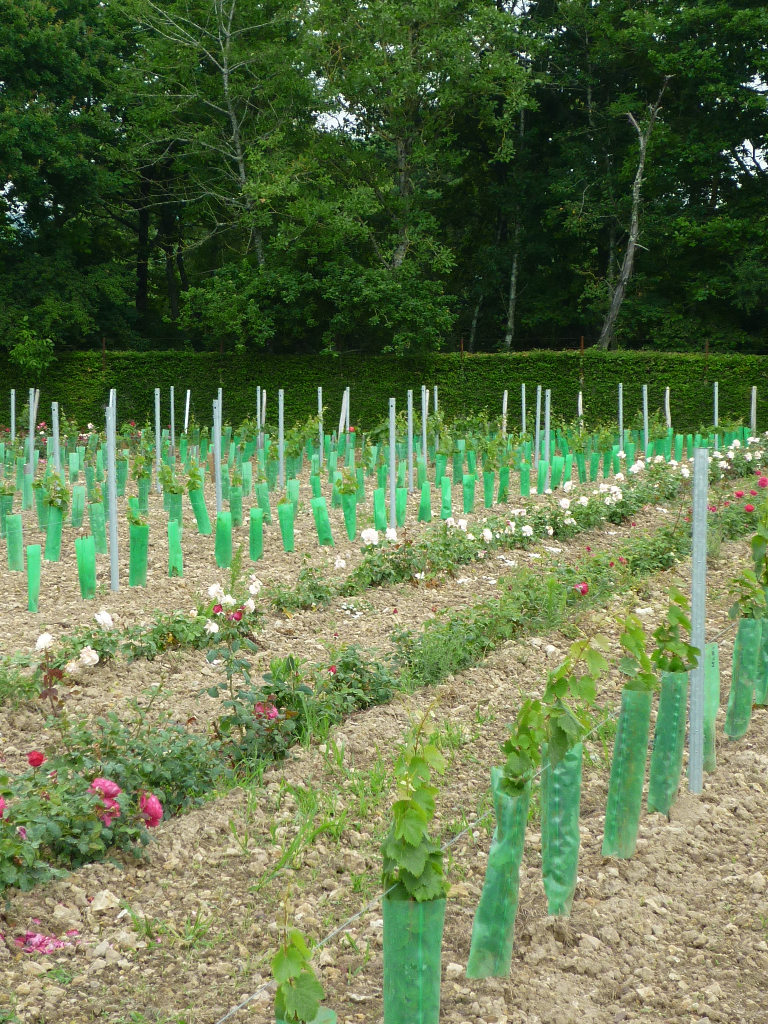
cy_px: 512
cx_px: 384
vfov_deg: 21.5
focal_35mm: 91
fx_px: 2692
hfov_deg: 16.2
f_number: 3.8
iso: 80
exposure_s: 1/250
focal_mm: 10.6
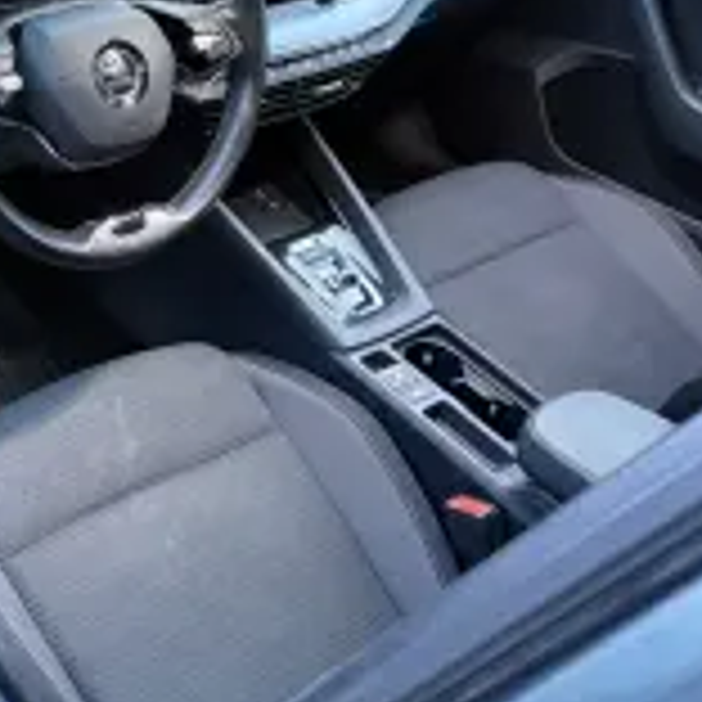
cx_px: 58
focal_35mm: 49
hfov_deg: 32.8
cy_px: 302
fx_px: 1124
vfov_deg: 34.6
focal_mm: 6.76
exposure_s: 1/39
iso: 800
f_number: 1.78
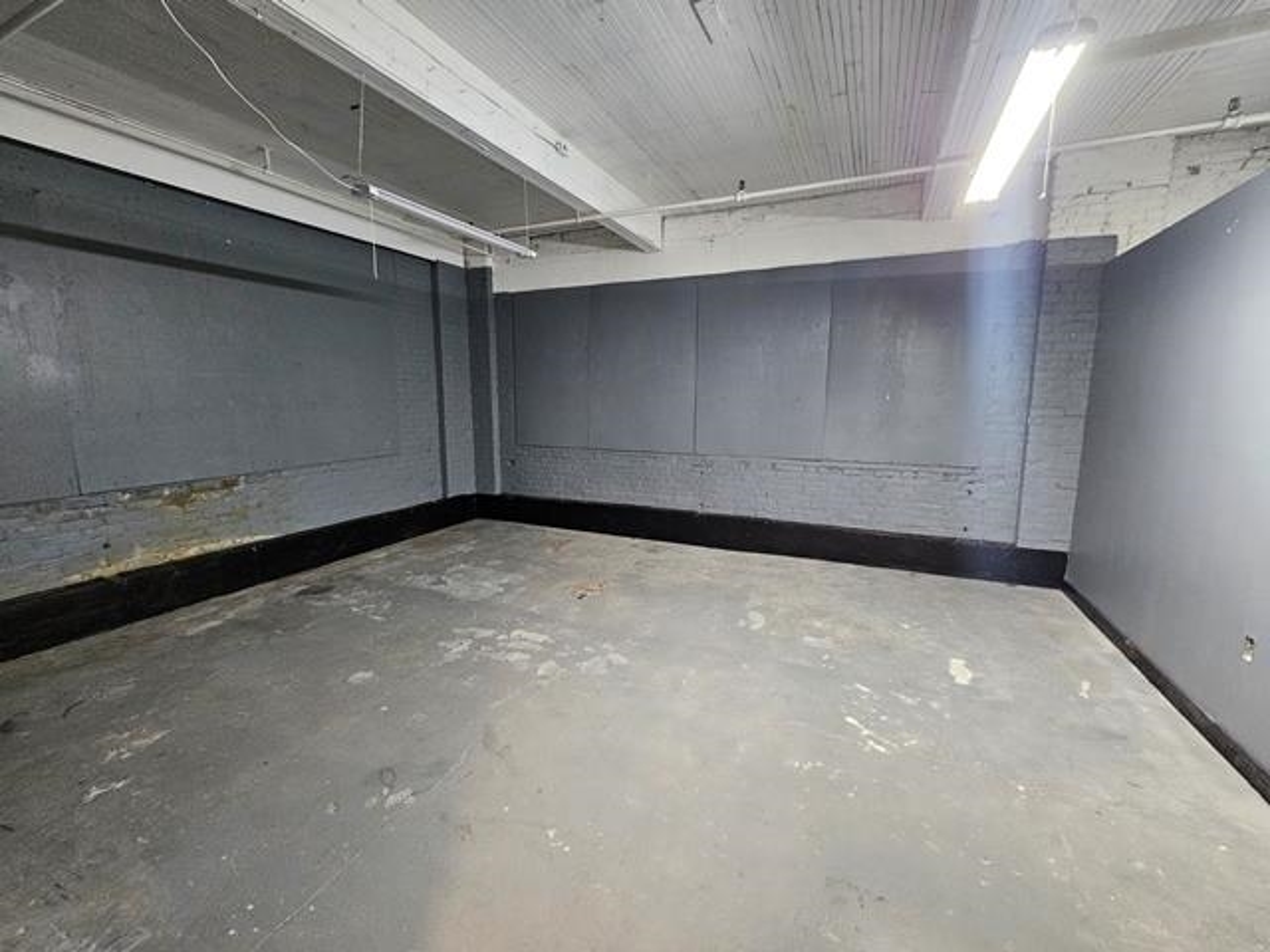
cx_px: 635
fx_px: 477
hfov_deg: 106.2
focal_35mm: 13
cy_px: 476
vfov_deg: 89.9
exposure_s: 1/30
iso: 640
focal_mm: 2.2
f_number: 2.2
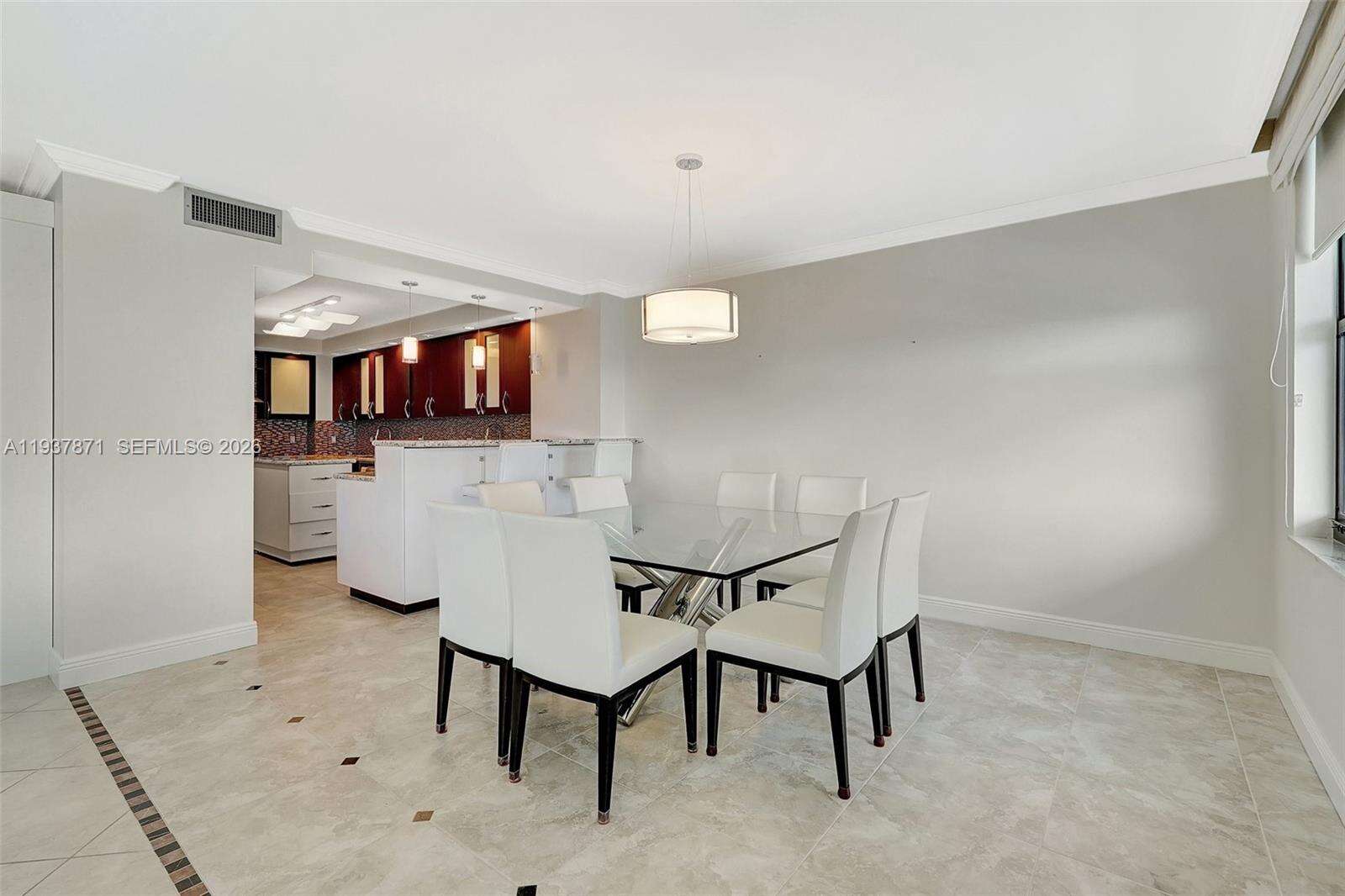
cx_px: 672
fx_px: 616
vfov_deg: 72.0
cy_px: 448
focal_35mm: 16
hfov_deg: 95.0
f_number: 13
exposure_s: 1/10
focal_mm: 16.5
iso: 640
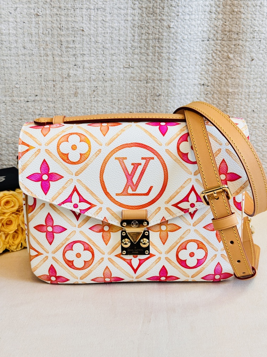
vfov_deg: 39.7
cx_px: 134
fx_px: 494
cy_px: 178
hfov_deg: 30.3
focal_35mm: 48
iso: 80
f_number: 1.78
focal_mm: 6.76
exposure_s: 1/50
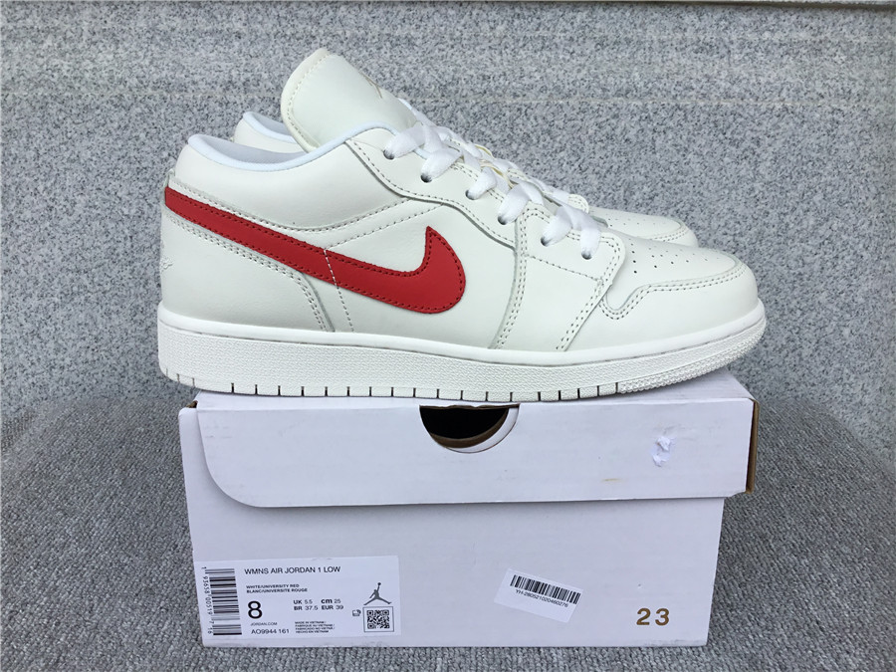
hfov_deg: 58.4
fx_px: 802
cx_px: 448
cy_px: 336
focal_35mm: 31
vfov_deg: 45.4
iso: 25
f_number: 2.4
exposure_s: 1/381
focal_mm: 3.3
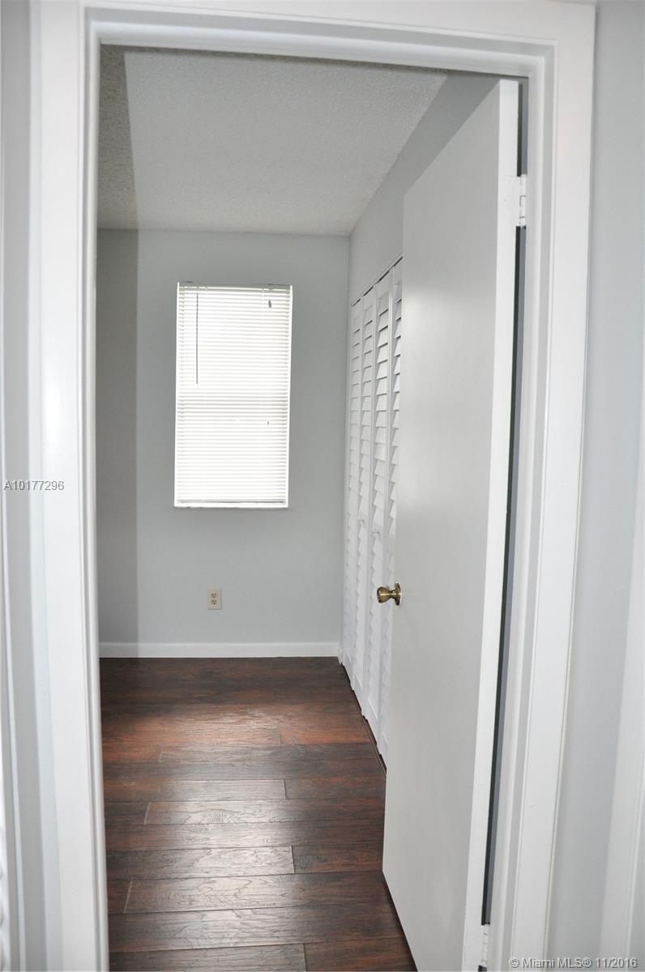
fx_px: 728
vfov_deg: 67.5
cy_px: 486
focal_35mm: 27
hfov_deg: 47.8
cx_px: 322
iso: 800
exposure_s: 1/200
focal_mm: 18
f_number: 3.5
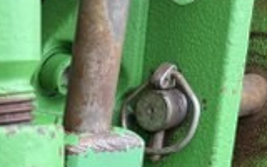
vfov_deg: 9.7
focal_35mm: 127
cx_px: -317
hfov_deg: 13.4
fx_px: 924
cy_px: 319
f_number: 1.78
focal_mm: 6.76
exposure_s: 1/121
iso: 200
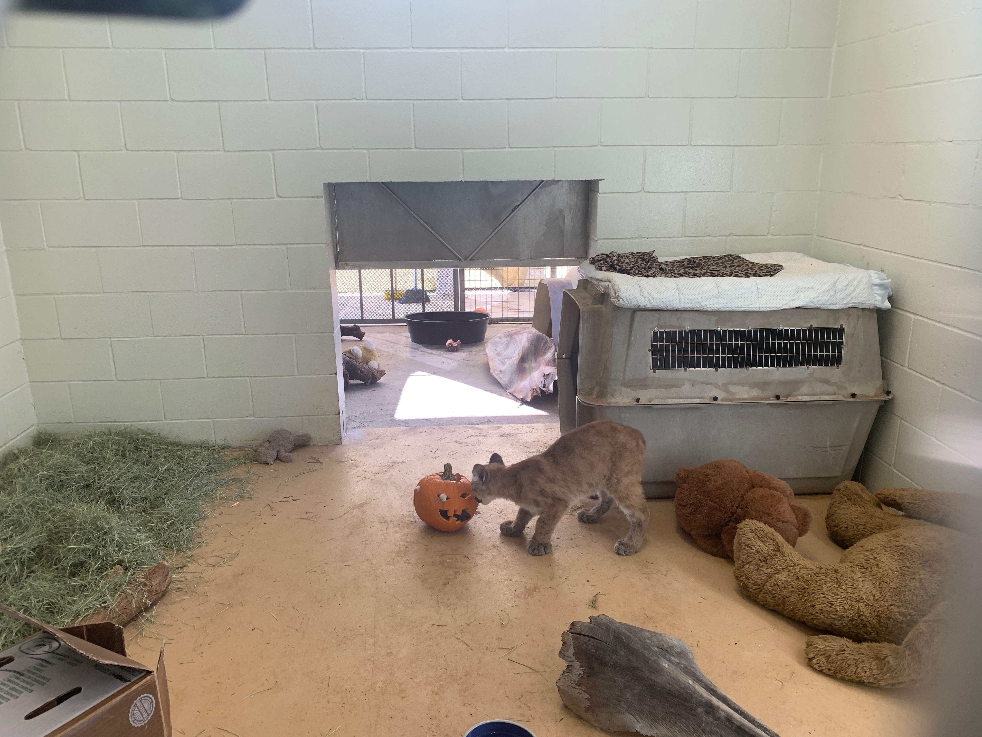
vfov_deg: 53.1
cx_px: 491
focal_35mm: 26
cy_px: 368
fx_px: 738
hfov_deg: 67.3
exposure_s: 1/120
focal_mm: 4.25
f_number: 1.8
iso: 64
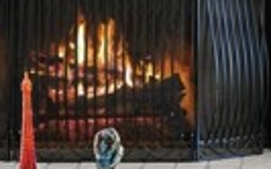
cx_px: 290
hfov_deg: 9.4
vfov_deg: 5.9
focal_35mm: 221
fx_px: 1632
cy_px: -79
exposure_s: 1/15
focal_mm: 45
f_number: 2.8
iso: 500
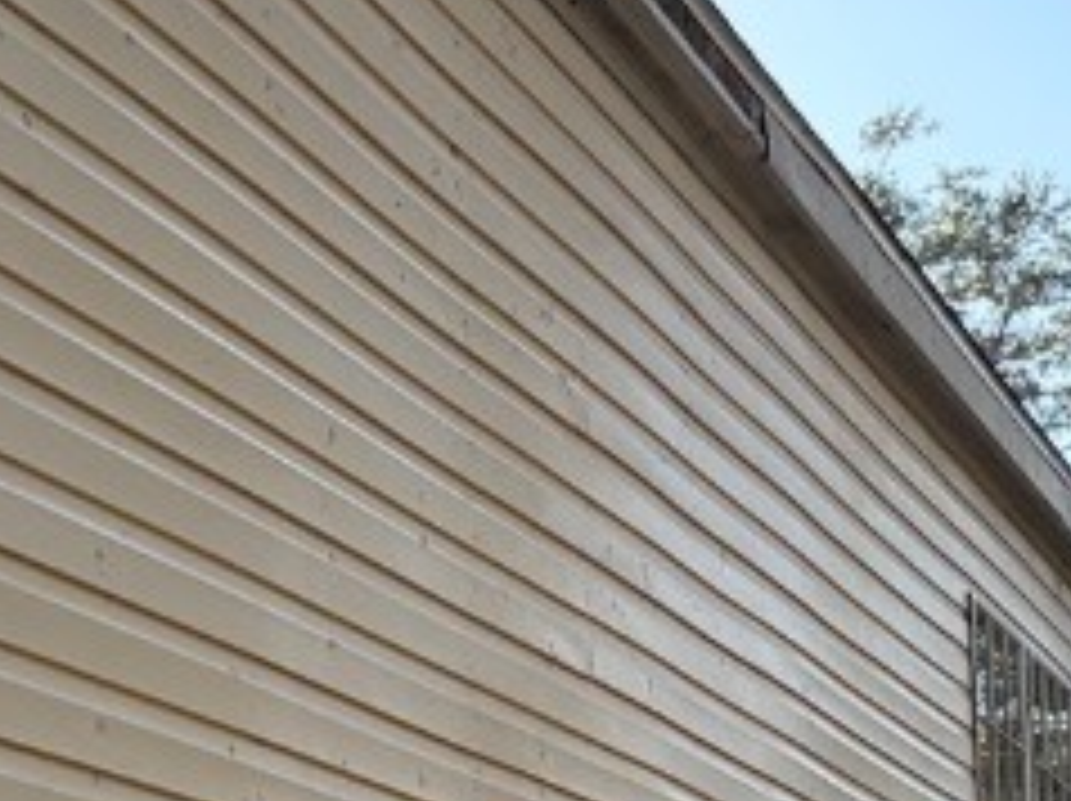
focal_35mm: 112
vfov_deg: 13.2
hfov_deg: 17.6
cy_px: 580
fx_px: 3462
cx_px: 630
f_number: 1.6
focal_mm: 5.96
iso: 64
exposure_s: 1/1217
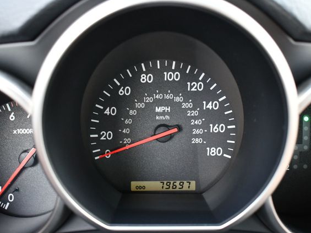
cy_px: 116
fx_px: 431
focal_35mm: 48
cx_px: 159
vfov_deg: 30.2
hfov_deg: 39.7
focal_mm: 22
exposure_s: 1/125
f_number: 3.8
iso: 1400
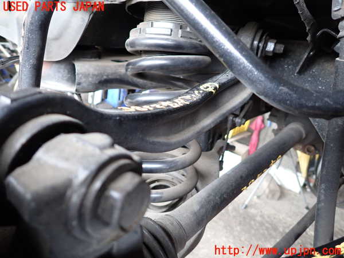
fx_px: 248
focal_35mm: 25
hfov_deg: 69.4
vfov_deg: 54.9
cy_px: 129
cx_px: 172
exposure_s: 1/30
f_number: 2
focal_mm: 4.5
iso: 250
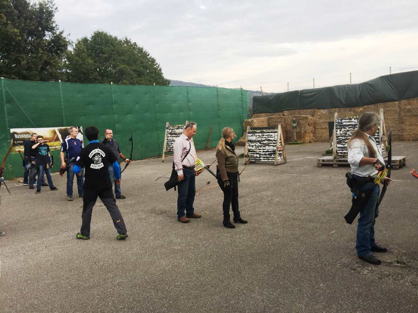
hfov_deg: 61.7
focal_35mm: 29
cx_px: 209
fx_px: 350
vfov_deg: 48.2
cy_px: 156
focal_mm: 4.15
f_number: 2.2
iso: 32
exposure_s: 1/359
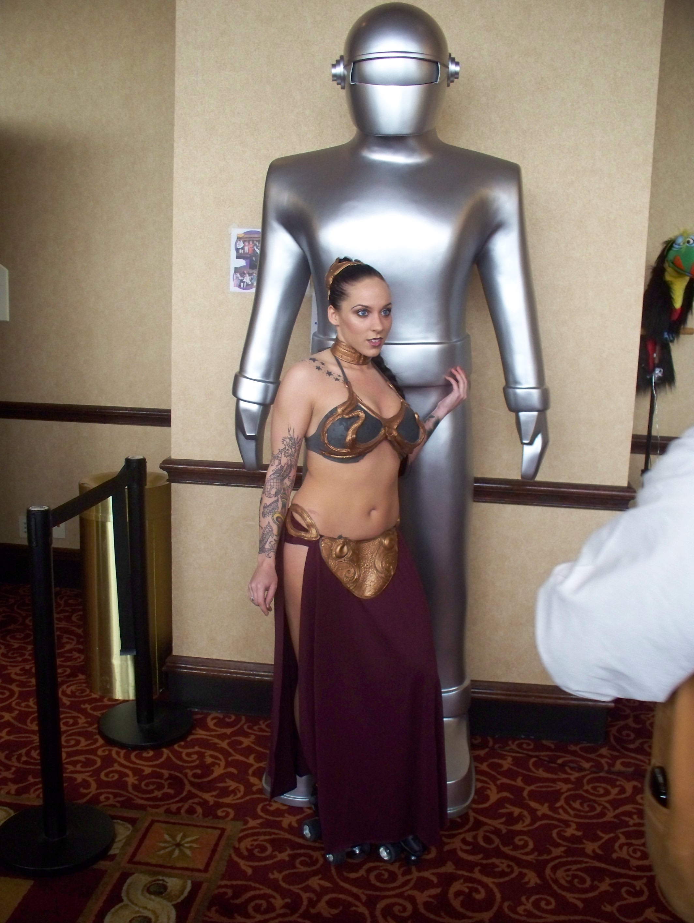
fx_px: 961
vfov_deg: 51.3
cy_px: 462
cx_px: 347
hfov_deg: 39.7
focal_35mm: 36
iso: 320
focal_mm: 7.54
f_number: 2.8
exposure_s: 1/60
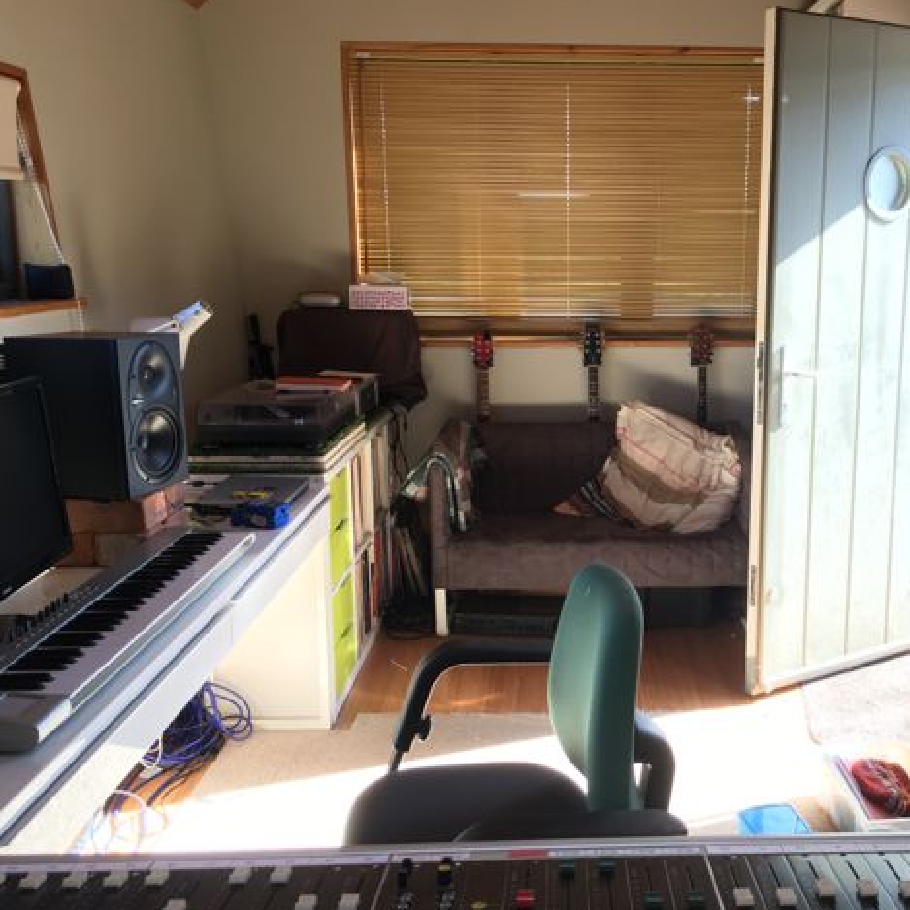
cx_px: 605
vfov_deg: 47.2
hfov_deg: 46.5
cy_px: 456
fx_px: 1041
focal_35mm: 35
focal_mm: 4.15
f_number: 2.2
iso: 25
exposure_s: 1/50
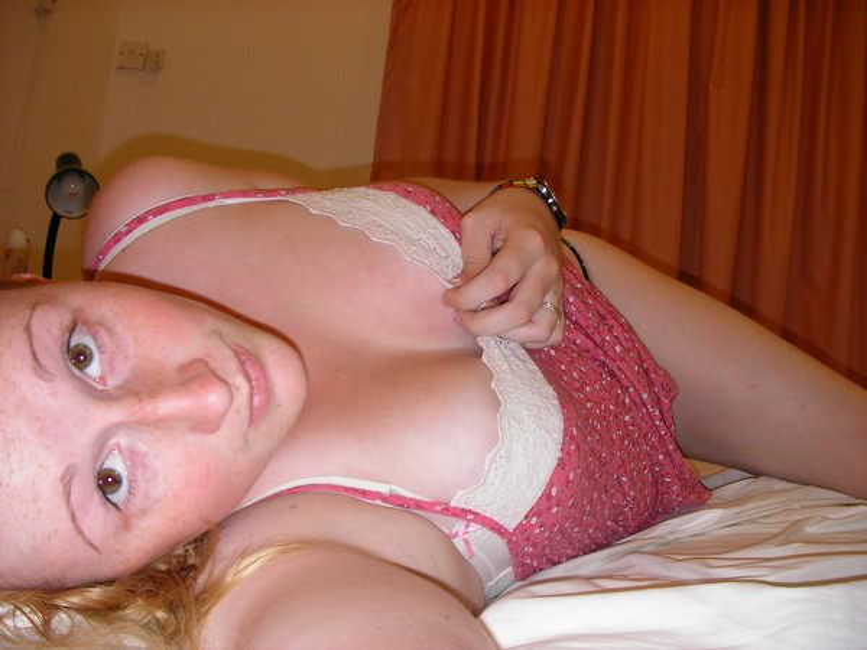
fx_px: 952
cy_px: 325
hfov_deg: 49.0
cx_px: 434
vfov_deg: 37.7
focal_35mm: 38
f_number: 3.5
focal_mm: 6.3
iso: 100
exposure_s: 1/40
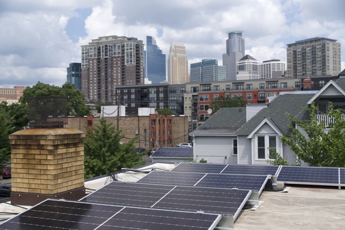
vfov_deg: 34.2
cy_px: 115
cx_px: 172
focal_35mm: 39
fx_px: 374
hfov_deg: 49.6
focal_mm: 26
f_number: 3.2
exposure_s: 1/8000
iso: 800
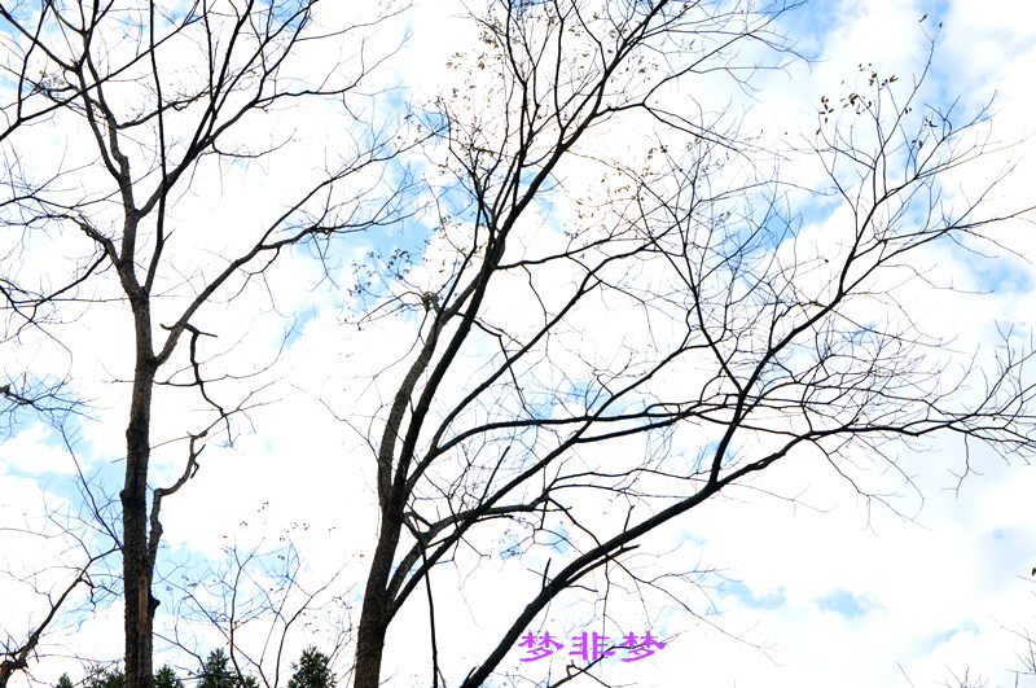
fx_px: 1509
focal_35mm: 52
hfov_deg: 37.9
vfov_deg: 25.7
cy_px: 344
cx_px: 518
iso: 100
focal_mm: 35
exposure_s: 1/50
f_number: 9
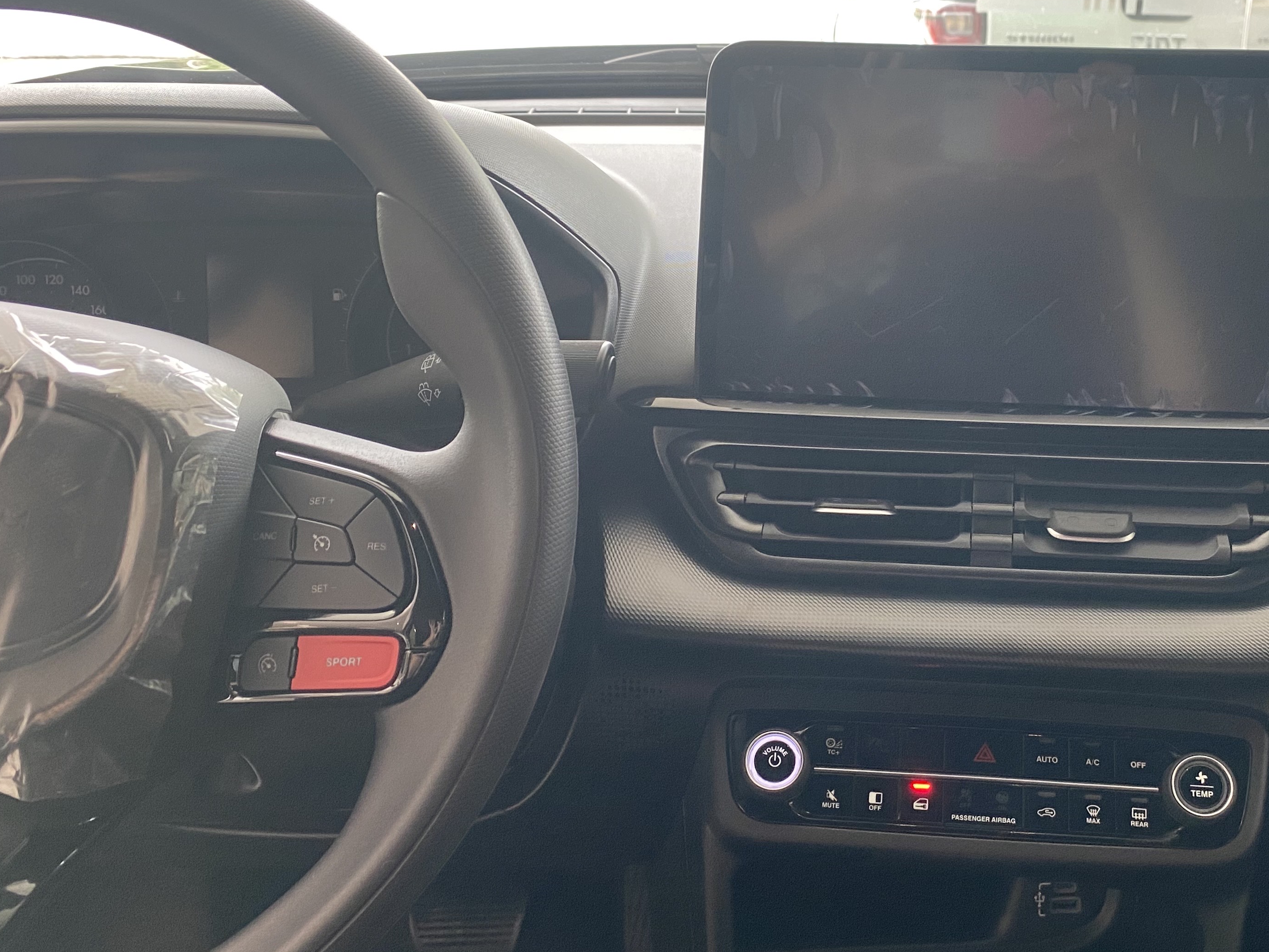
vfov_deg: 37.7
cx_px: 842
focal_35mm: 38
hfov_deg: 48.2
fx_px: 1393
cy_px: 476
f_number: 1.8
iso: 125
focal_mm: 4.25
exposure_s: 1/86
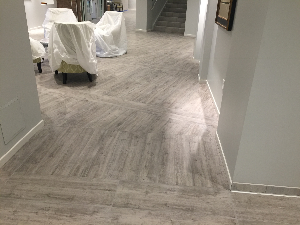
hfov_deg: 61.7
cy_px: 112
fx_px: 251
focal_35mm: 29
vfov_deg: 48.2
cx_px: 150
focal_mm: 4.15
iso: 32
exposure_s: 1/15
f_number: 2.2
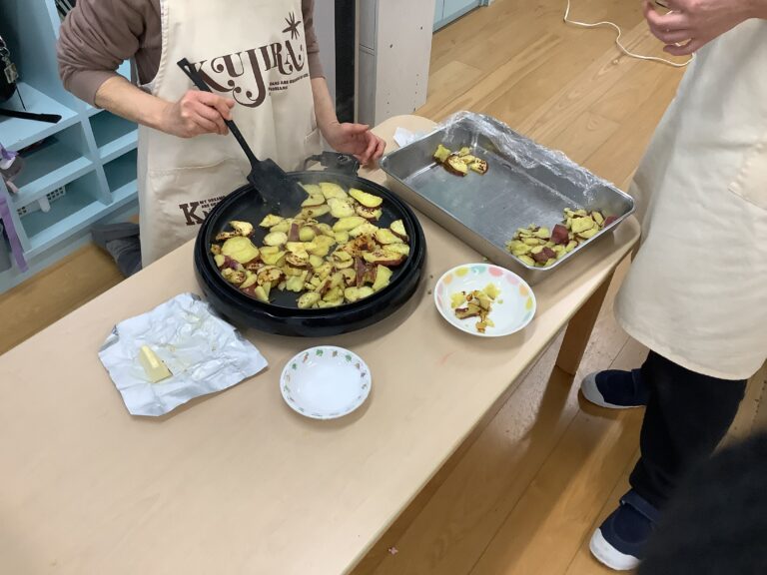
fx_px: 687
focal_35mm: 31
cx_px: 384
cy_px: 288
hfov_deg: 58.4
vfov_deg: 45.4
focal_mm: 3.3
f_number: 2.4
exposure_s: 1/60
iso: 125
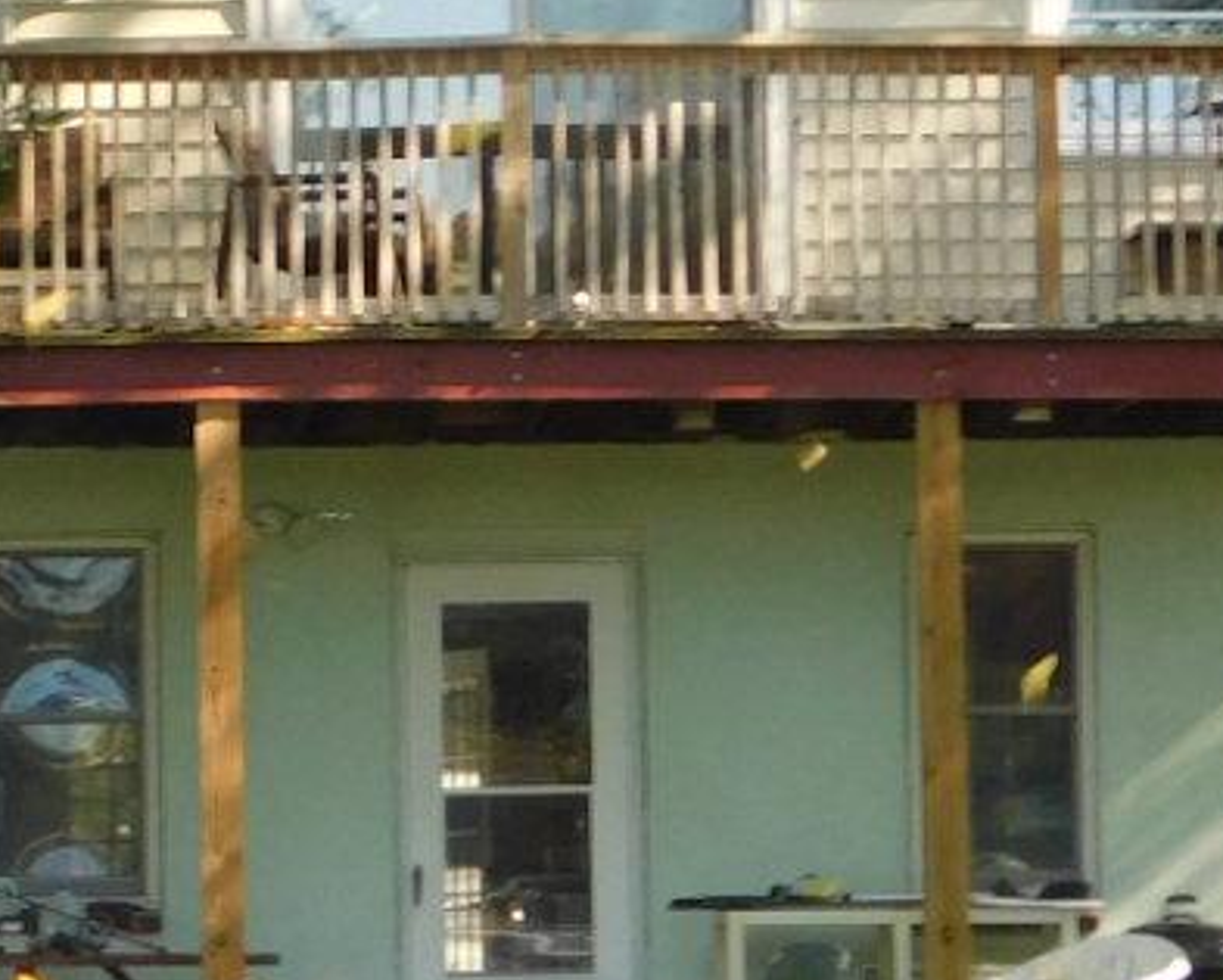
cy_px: 342
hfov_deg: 6.8
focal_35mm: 282
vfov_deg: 5.5
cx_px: -174
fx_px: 10215
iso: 125
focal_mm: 12.6
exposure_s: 1/100
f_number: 4.3
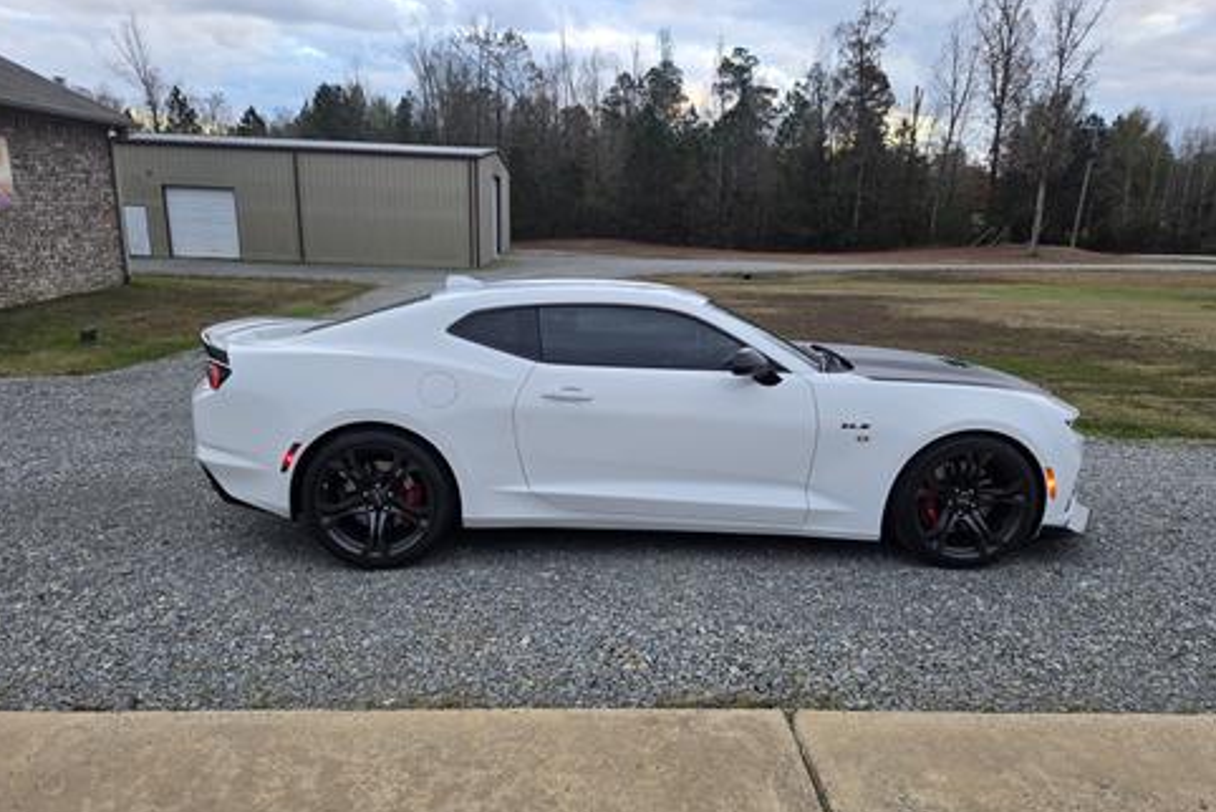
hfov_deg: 71.5
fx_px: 845
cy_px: 461
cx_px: 605
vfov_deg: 51.2
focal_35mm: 25
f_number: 1.8
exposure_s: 1/180
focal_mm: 5.4
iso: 80
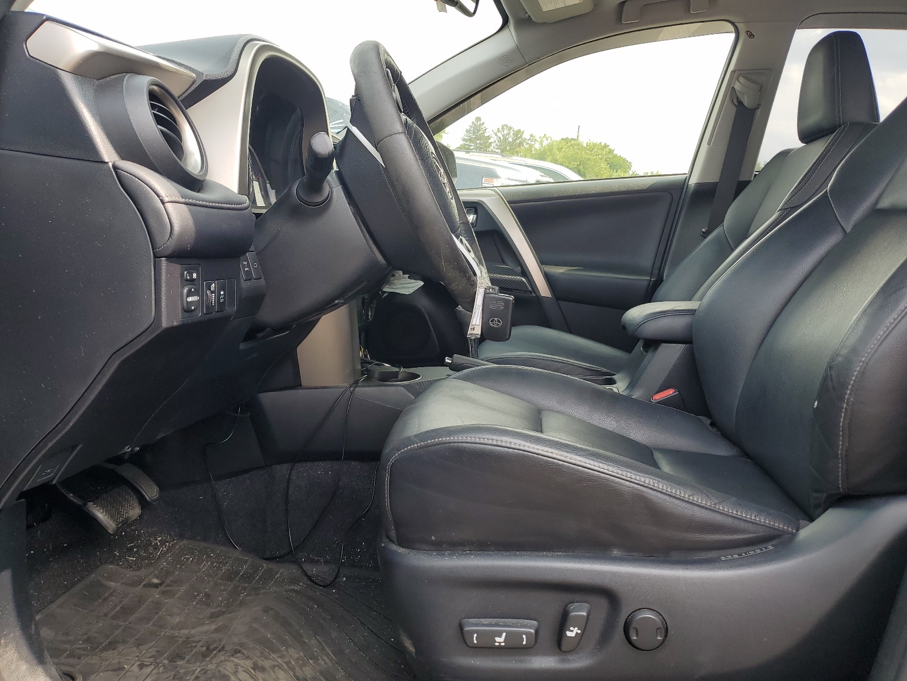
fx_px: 681
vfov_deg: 53.1
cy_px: 340
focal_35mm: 26
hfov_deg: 67.3
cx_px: 454
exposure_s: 1/625
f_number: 1.5
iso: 50
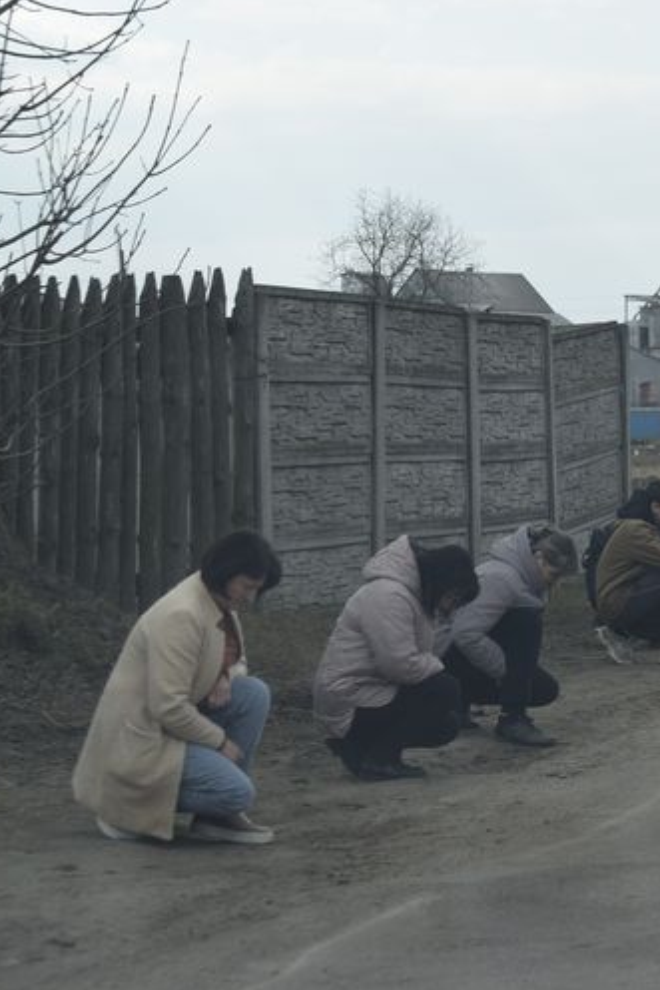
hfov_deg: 10.9
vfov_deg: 16.4
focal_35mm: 125
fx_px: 3428
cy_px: 492
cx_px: 692
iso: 200
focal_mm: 55
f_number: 8
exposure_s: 1/250
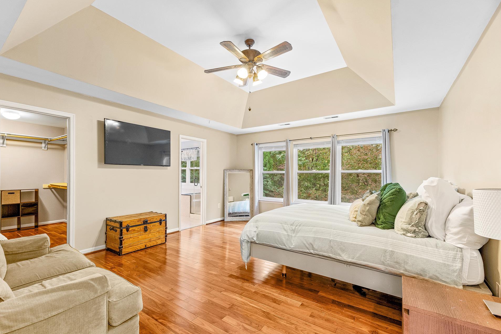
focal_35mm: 15
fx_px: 209
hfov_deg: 100.3
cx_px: 235
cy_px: 178
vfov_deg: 77.2
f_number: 9
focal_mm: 14
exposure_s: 1/1.25
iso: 400
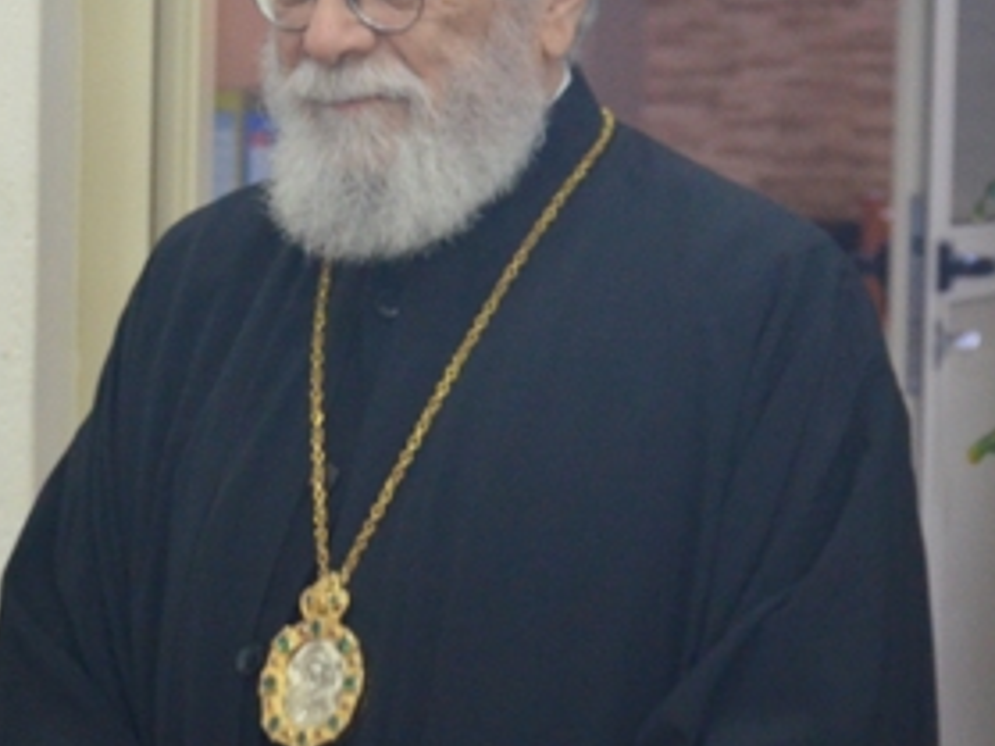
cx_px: -128
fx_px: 6397
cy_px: 339
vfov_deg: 6.7
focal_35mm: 223
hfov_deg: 8.8
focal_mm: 45
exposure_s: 1/50
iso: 2000
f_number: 4.8
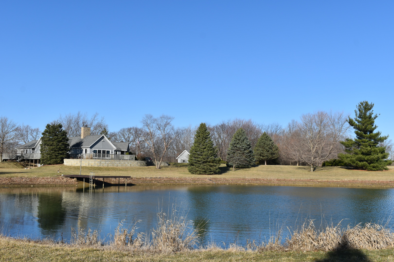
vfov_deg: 35.5
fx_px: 410
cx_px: 197
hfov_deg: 51.3
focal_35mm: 38
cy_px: 131
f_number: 8
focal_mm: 25
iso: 100
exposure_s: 1/250
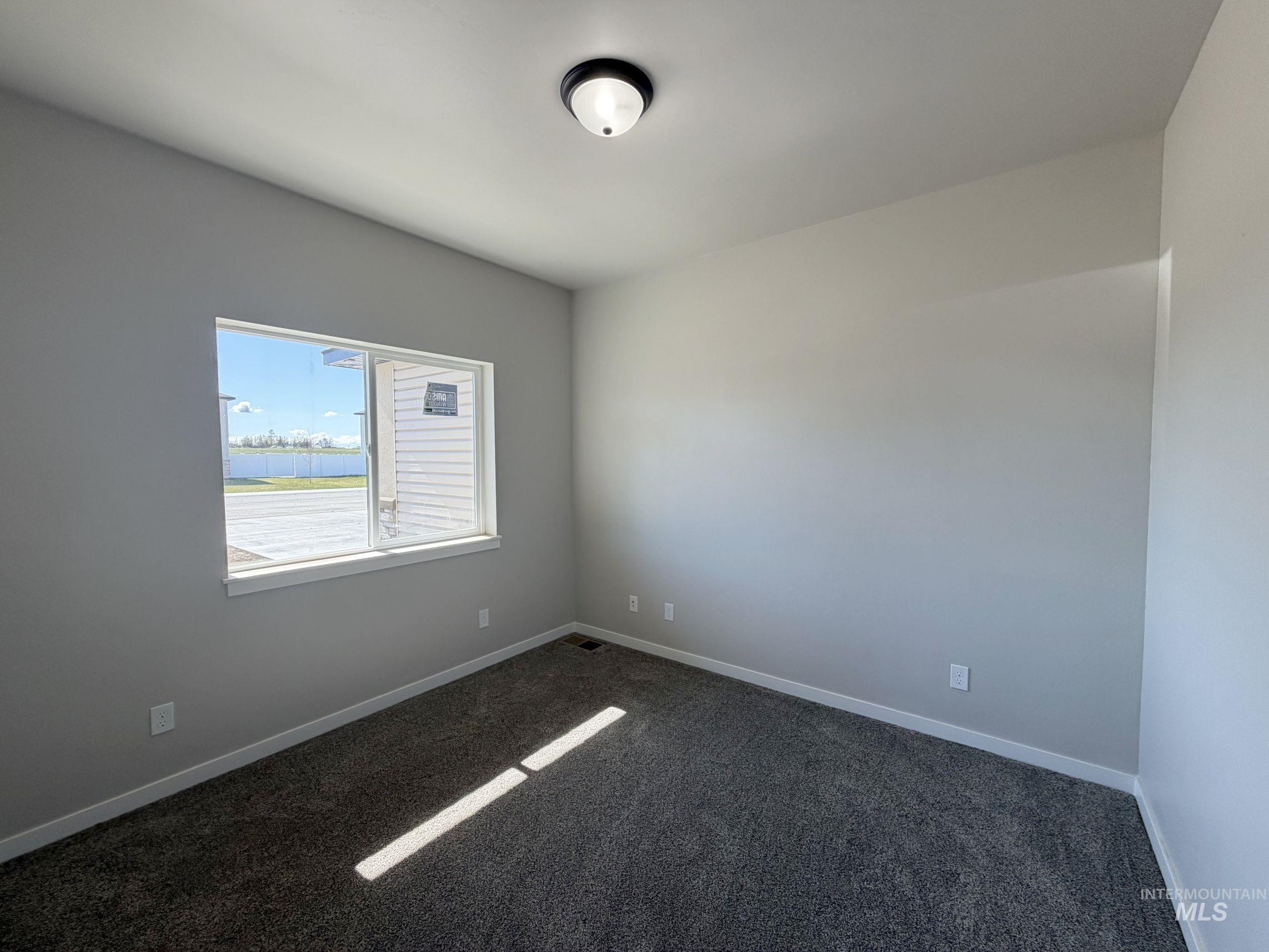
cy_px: 476
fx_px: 513
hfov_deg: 102.1
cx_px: 634
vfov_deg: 85.7
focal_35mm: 14
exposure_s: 1/120
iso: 64
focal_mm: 2.22
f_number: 2.2
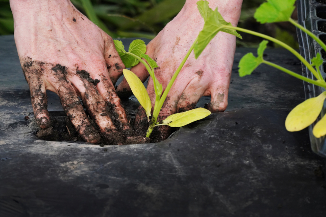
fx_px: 3622
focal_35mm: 400
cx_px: 163
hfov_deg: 5.2
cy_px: 108
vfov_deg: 3.4
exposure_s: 1/1250
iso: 1600
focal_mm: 400
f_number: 14
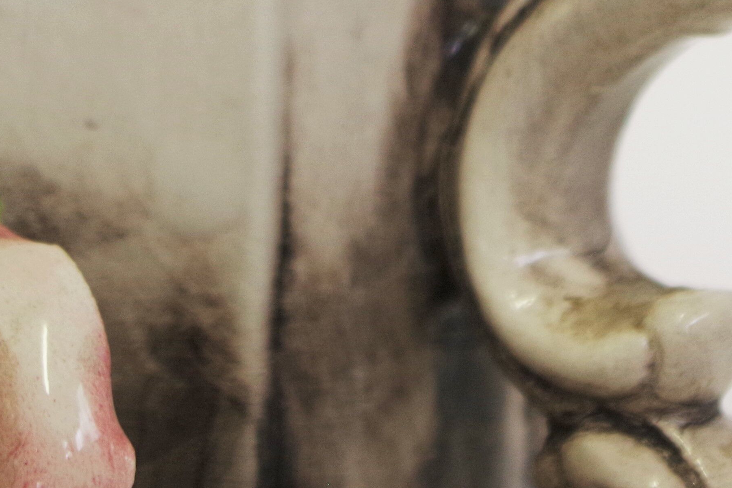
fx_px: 3273
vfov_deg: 8.3
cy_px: -268
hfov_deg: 12.8
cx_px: 341
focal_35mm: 161
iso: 400
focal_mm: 32.5
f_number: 4
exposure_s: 1/60
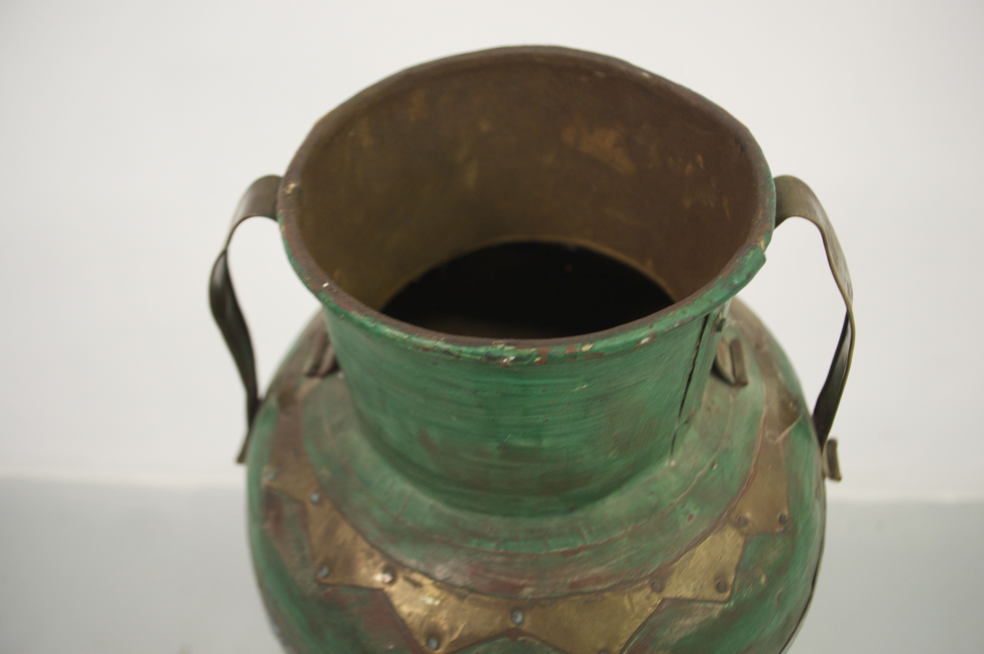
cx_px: 492
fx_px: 737
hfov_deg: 67.4
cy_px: 327
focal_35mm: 27
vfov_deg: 47.8
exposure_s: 1/15
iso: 640
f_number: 3.5
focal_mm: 18
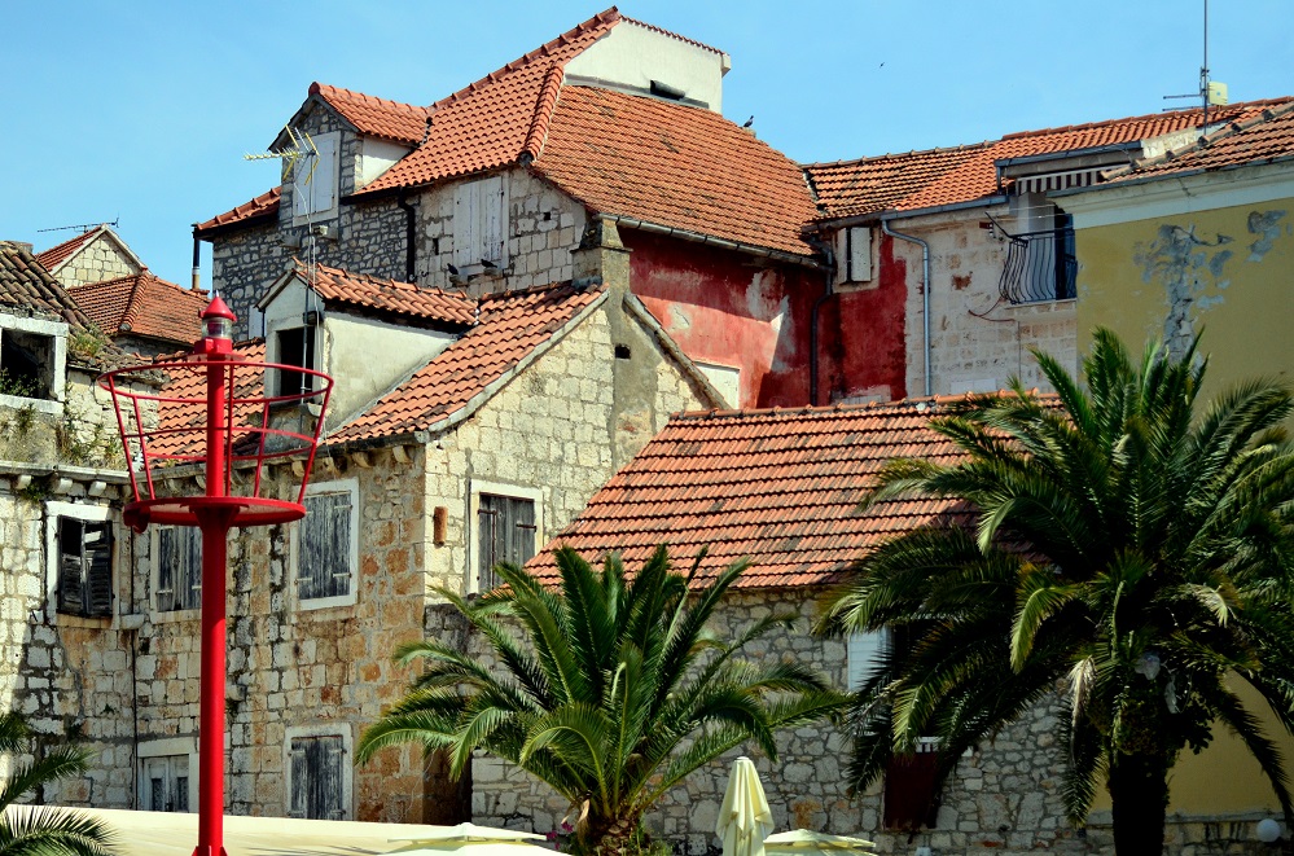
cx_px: 647
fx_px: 3765
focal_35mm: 105
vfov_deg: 13.0
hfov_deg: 19.5
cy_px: 428
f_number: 4.5
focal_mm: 70
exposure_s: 1/8000
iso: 900
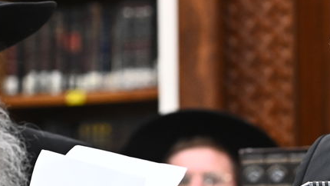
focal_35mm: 324
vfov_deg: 3.8
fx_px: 2835
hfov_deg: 6.7
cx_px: 232
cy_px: 109
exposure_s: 1/200
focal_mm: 95
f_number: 5.6
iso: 3200
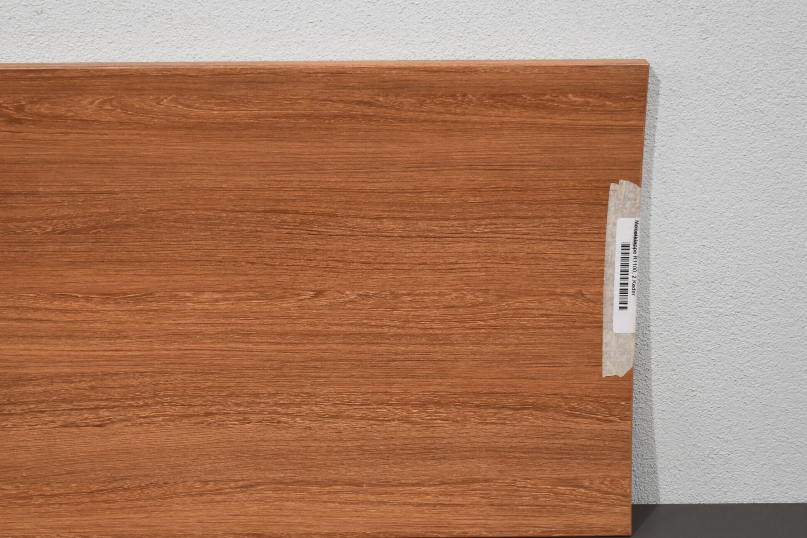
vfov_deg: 19.2
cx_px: 329
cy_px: 303
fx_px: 1591
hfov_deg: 28.4
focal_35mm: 71
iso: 800
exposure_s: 1/200
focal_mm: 36
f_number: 4.8
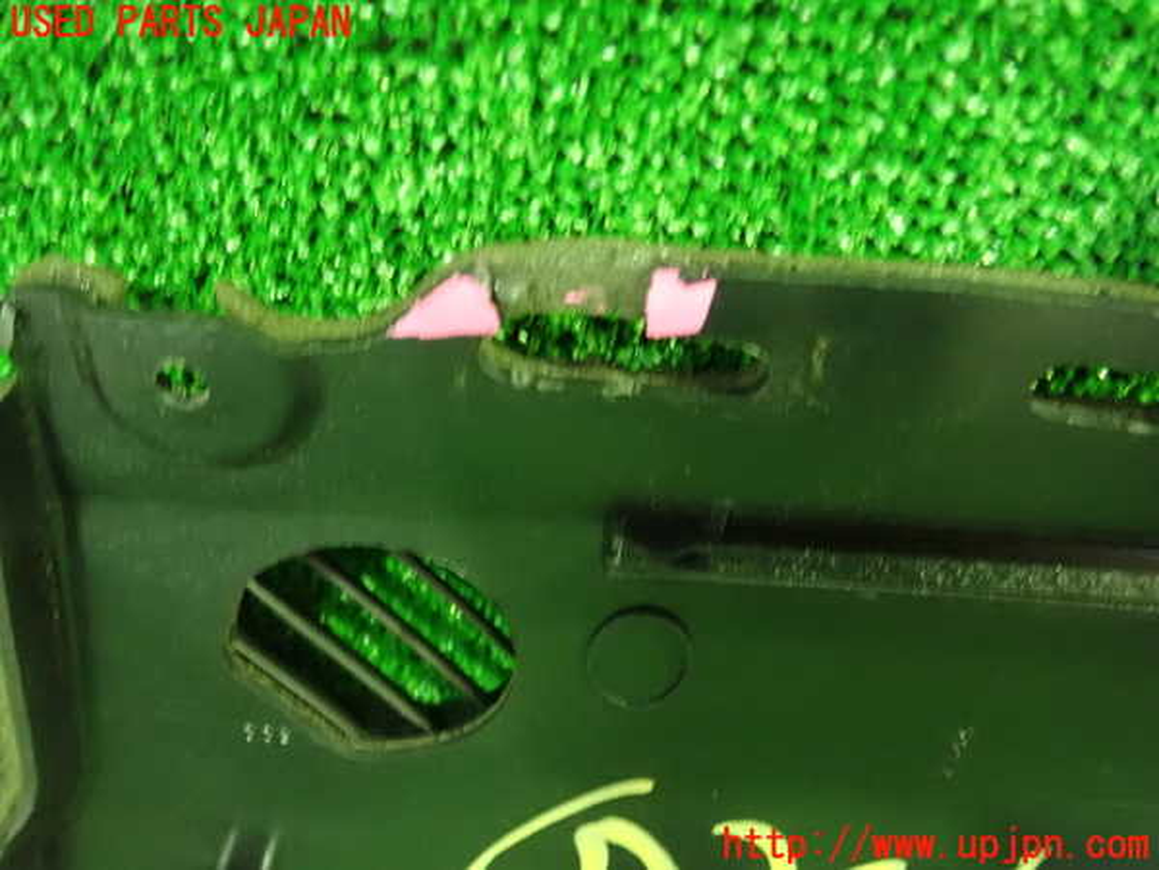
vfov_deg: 46.8
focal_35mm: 30
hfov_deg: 60.0
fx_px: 1004
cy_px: 435
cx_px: 580
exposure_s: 1/25
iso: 1600
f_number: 2.3
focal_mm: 5.5
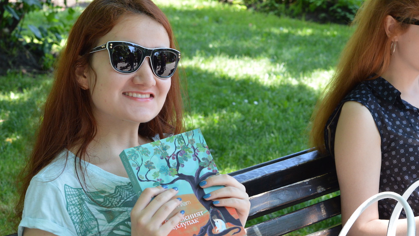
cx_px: 208
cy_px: 135
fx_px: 972
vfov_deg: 13.8
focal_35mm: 88
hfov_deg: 24.3
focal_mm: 55
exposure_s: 1/125
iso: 800
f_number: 10
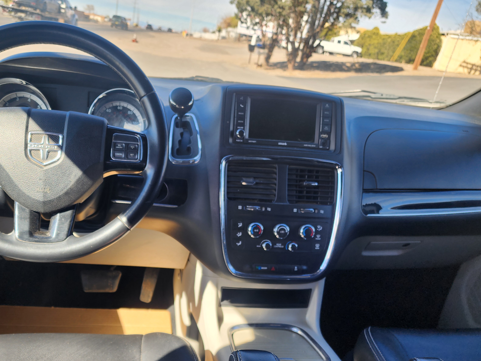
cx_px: 207
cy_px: 218
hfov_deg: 61.4
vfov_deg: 47.9
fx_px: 403
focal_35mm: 29
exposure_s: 1/180
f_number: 1.8
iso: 25
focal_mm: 6.4
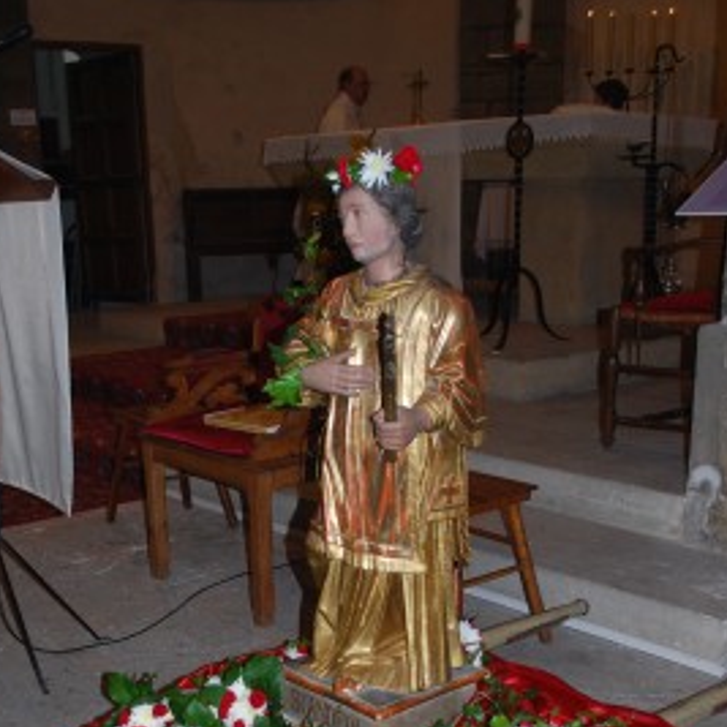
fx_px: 1093
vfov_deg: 35.6
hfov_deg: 36.7
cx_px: 310
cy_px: 585
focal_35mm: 46
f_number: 3.8
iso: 200
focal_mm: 20
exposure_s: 1/60
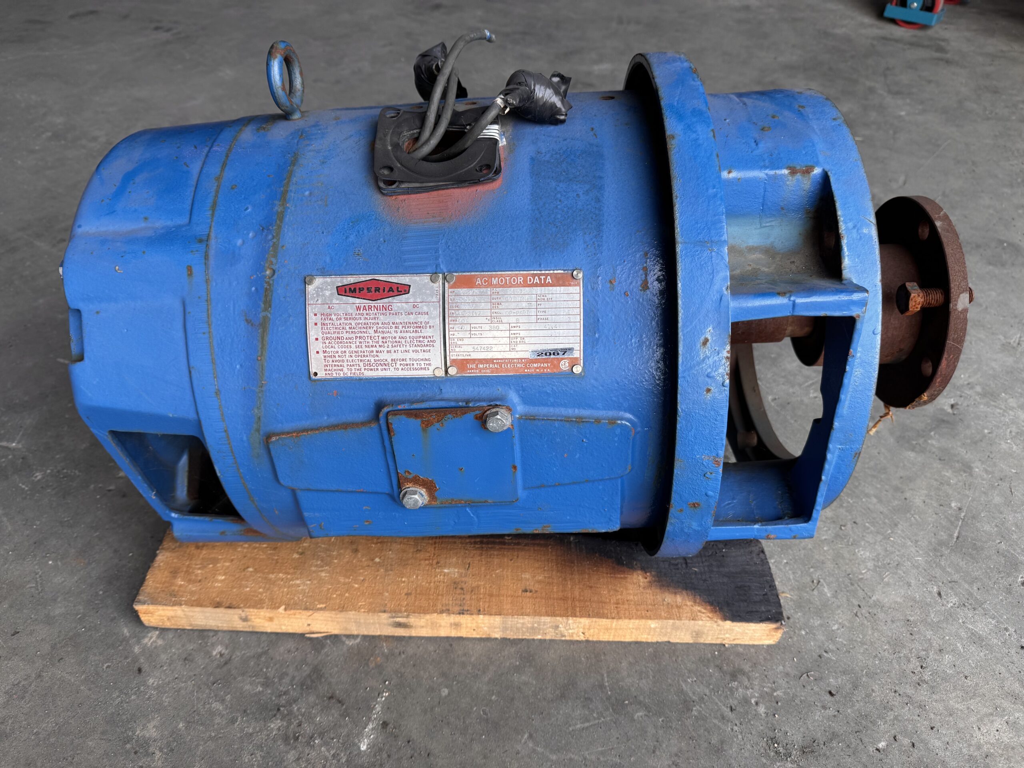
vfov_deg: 56.8
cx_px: 512
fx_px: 710
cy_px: 384
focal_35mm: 24
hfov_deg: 71.6
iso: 64
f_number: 1.78
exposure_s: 1/178
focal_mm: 6.76
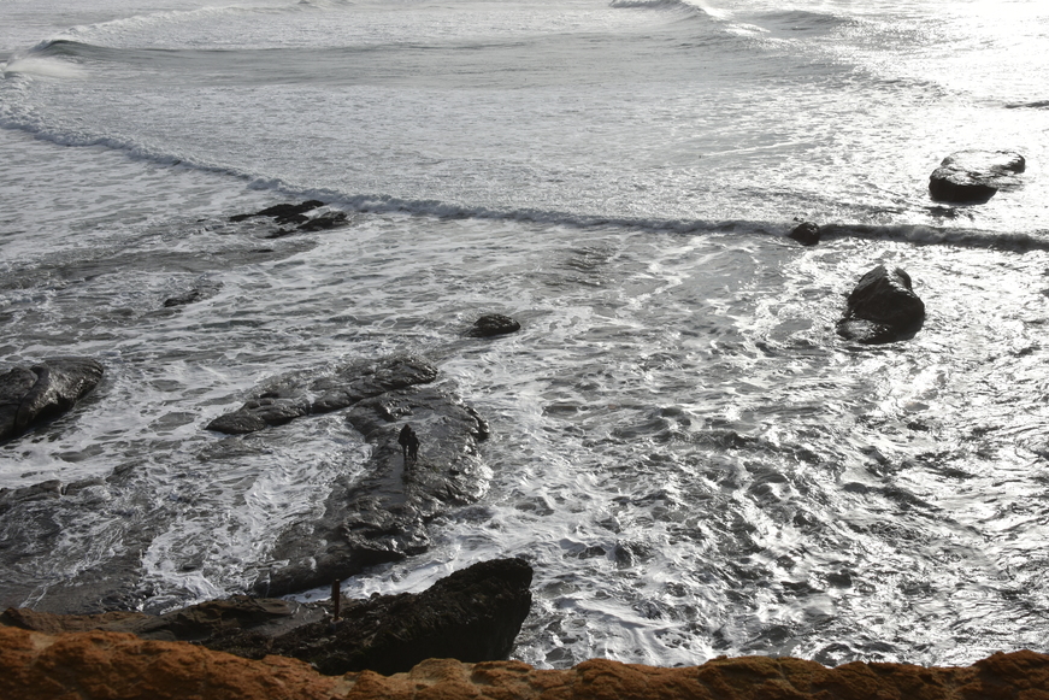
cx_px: 670
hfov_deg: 41.5
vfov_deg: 28.6
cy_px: 265
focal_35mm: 47
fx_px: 1370
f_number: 13
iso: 100
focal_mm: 32
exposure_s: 1/640
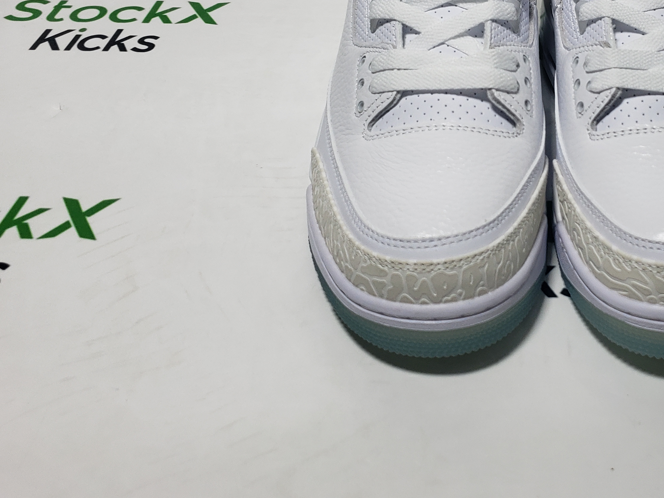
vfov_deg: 30.2
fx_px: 902
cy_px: 104
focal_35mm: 47
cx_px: 540
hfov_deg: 38.7
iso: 50
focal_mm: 4.3
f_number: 1.5
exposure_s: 1/612
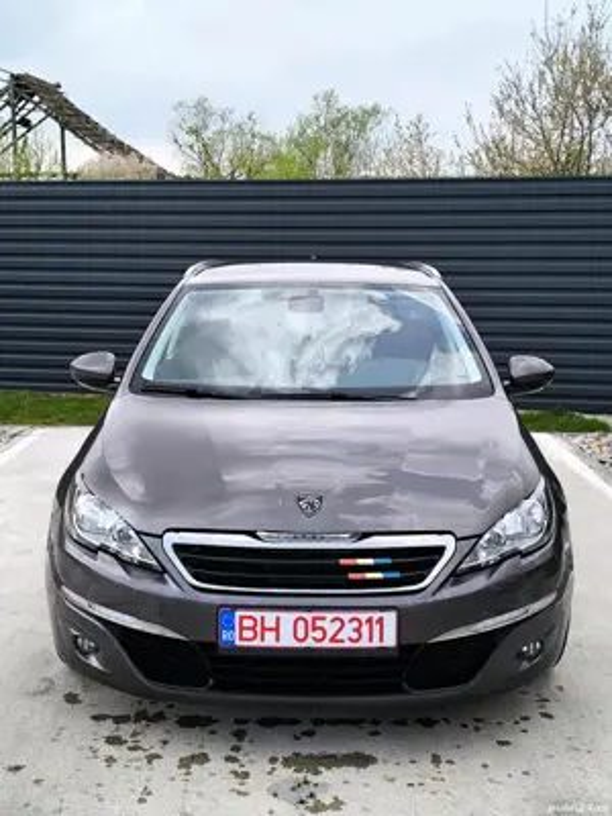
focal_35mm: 46
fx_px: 1084
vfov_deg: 41.2
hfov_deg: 31.5
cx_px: 306
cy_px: 408
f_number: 1.65
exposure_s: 1/411
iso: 50
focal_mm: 6.14
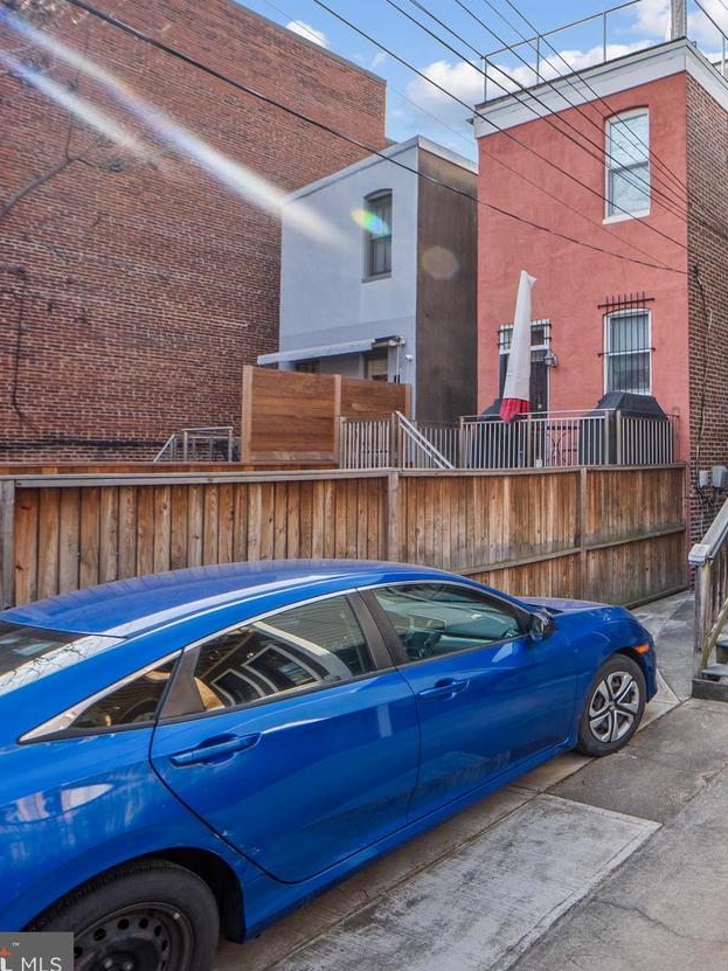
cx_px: 733
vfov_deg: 69.2
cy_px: 431
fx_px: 701
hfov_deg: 45.9
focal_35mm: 25
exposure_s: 1/10
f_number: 9
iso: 100
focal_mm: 10
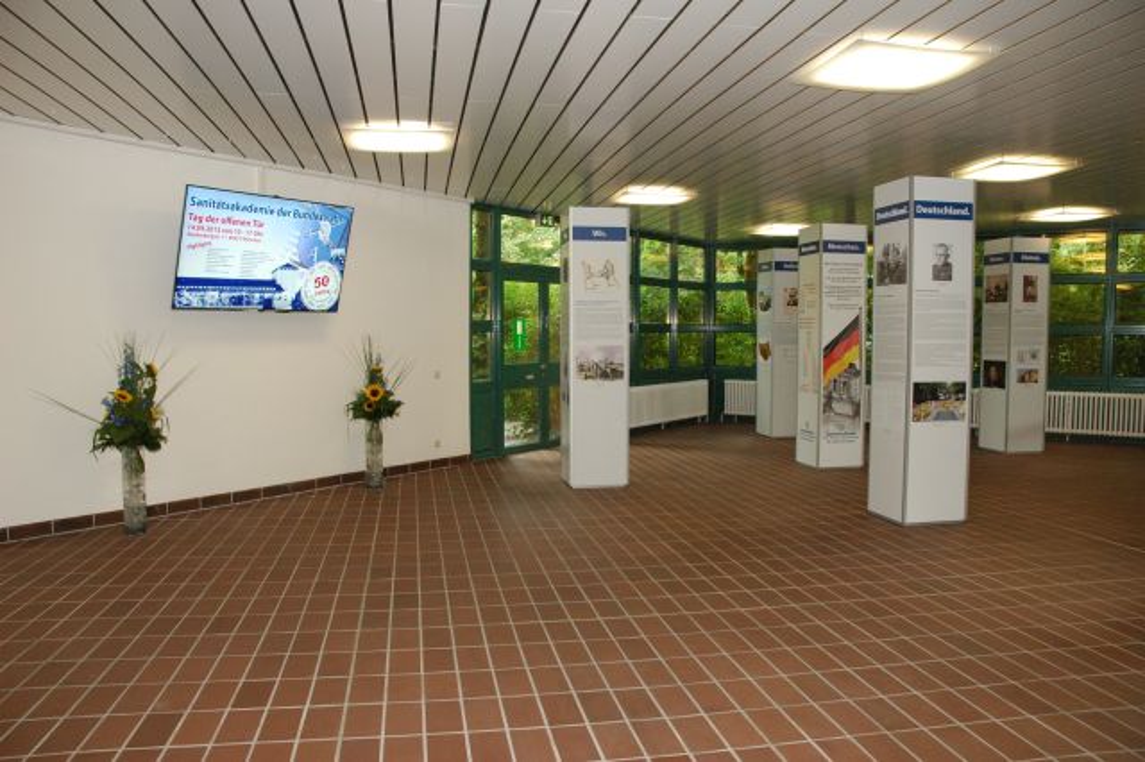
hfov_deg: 67.4
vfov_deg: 47.9
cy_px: 381
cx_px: 572
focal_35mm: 27
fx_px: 858
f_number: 5.6
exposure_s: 1/60
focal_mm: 18
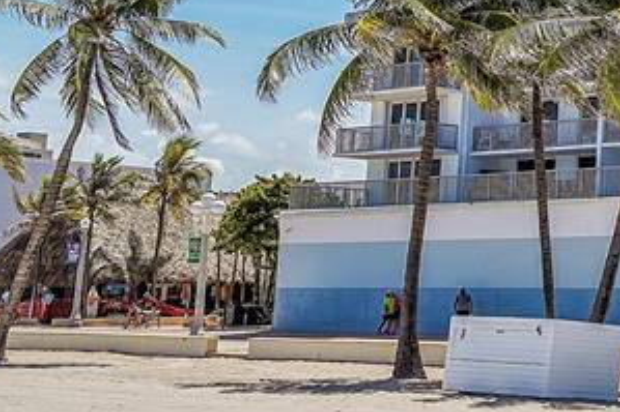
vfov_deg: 17.6
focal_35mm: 72
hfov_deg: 24.1
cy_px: -135
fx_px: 1239
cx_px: 838
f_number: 8
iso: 400
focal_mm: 21
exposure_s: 1/1250
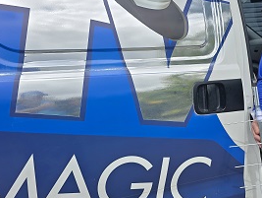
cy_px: 85
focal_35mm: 43
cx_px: 208
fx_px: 326
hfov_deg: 42.0
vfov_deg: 33.6
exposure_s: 1/1176
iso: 12
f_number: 1.7
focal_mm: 6.3
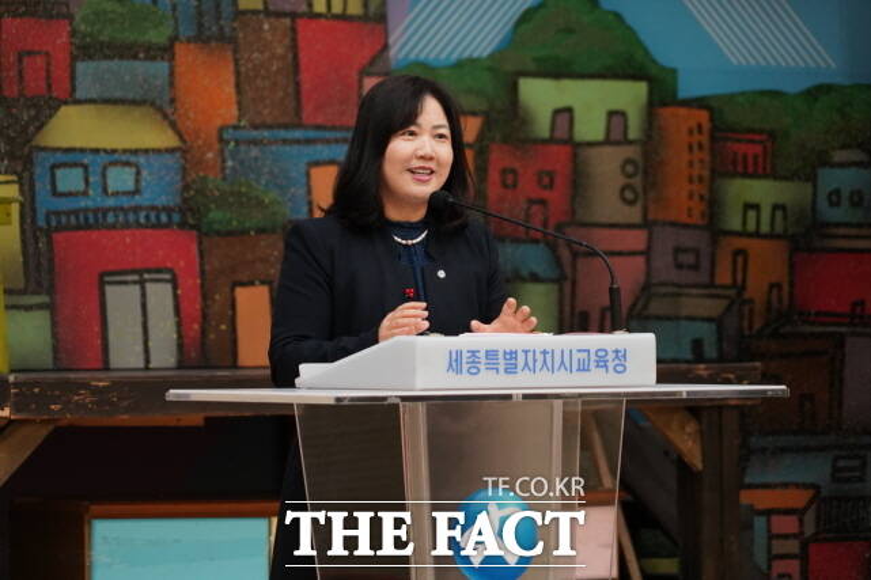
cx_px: 436
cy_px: 290
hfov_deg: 8.6
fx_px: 5805
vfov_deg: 5.7
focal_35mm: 240
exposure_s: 1/125
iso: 5000
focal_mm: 240
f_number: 6.3
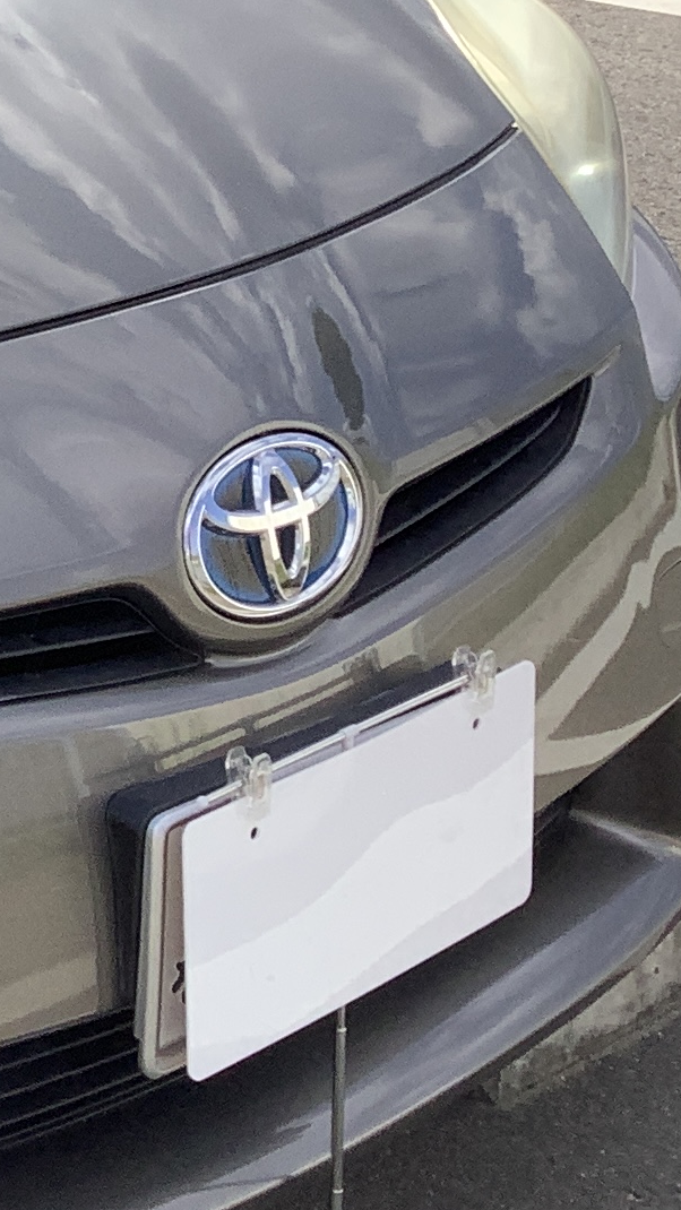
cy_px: 384
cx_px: -861
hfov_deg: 10.4
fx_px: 3306
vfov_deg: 20.7
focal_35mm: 103
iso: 25
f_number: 2.4
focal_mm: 3.3
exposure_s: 1/1148
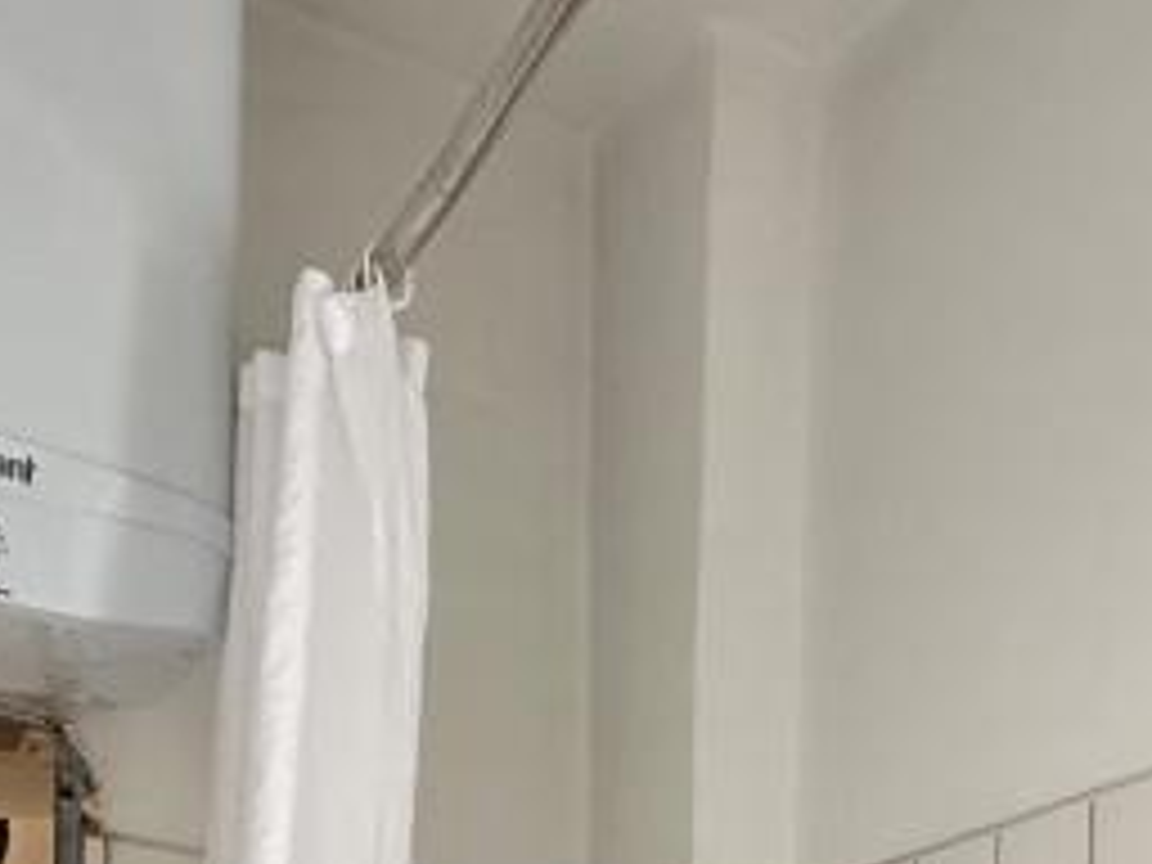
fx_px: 1864
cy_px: 1436
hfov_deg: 33.4
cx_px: 909
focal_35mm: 56
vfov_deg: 20.6
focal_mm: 2.22
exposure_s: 1/99
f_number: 2.2
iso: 250
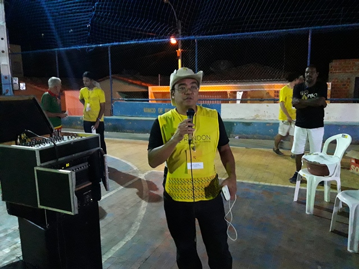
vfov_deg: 49.7
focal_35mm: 28
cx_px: 180
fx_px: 290
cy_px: 134
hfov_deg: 63.4
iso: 800
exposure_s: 1/15
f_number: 1.9
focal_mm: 3.7
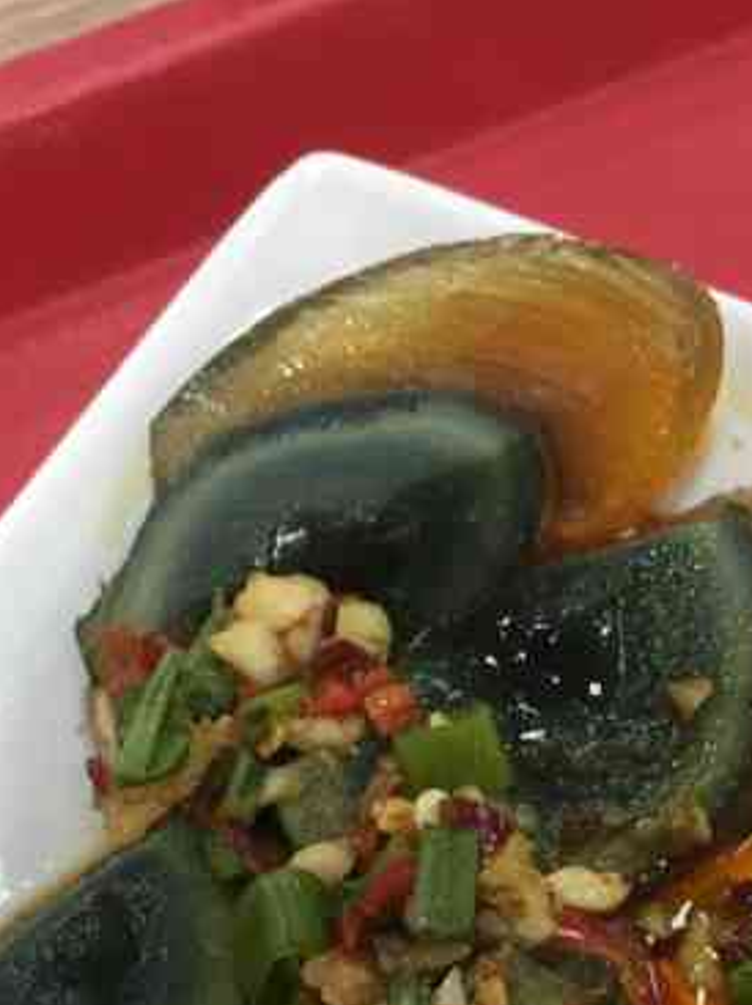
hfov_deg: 19.8
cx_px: 513
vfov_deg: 25.1
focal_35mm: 74
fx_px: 2146
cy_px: 1012
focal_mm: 4.15
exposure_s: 1/17
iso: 50
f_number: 2.2
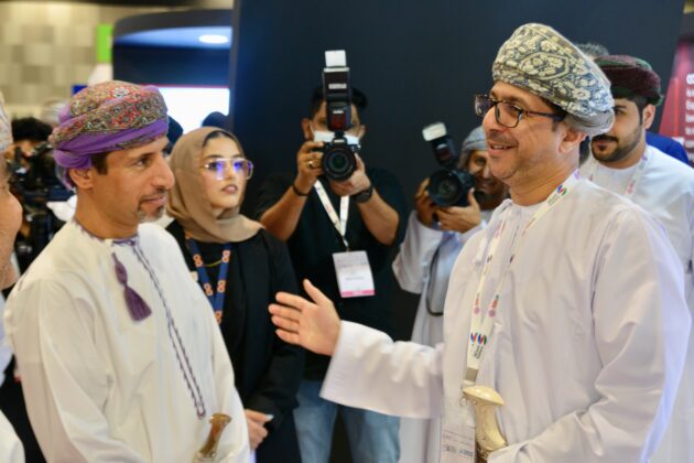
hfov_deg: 36.9
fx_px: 1041
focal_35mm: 54
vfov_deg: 25.1
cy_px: 232
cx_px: 347
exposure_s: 1/60
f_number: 4
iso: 800
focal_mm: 36
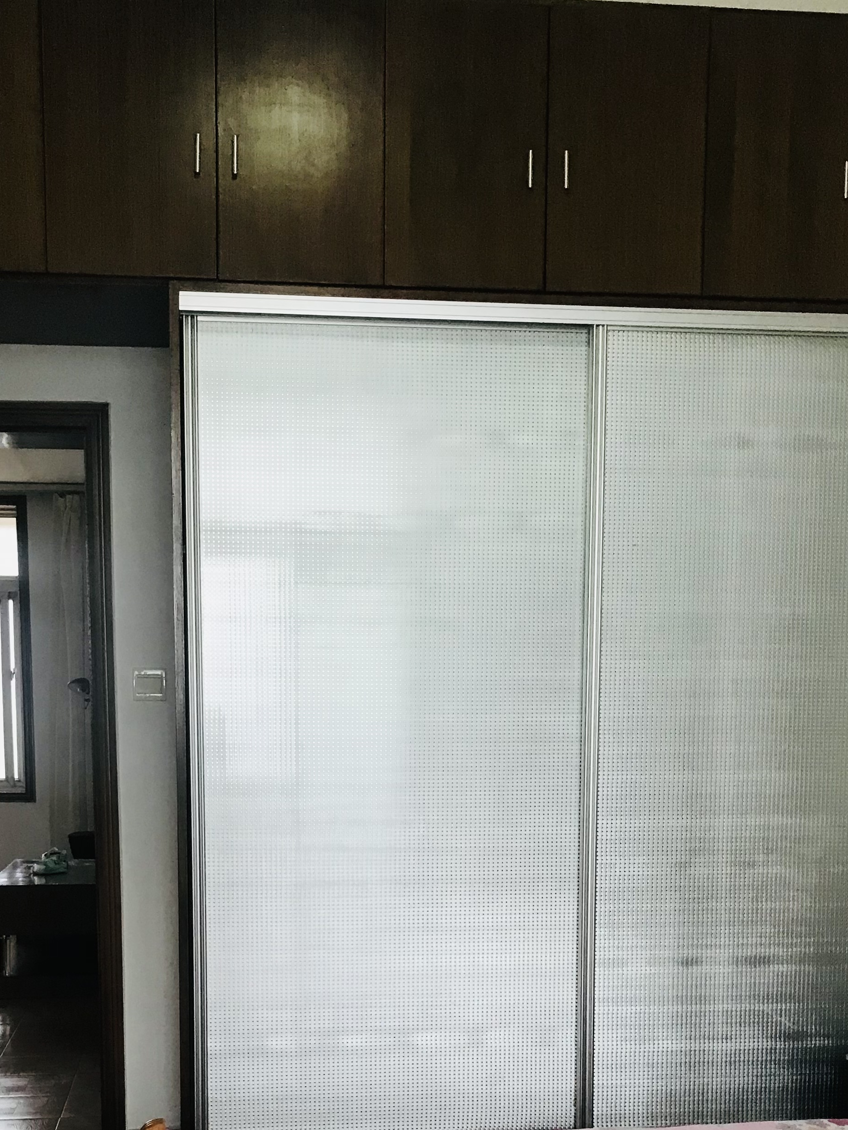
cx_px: 370
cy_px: 898
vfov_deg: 39.7
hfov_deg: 31.5
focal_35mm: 46
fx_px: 1502
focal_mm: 3.99
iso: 40
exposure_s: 1/25
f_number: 1.8
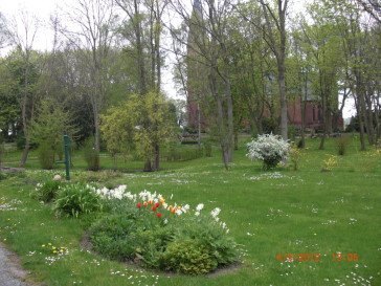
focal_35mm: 36
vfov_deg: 39.7
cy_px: 143
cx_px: 190
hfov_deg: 51.4
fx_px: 396
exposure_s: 1/100
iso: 50
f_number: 2.8
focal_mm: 6.3
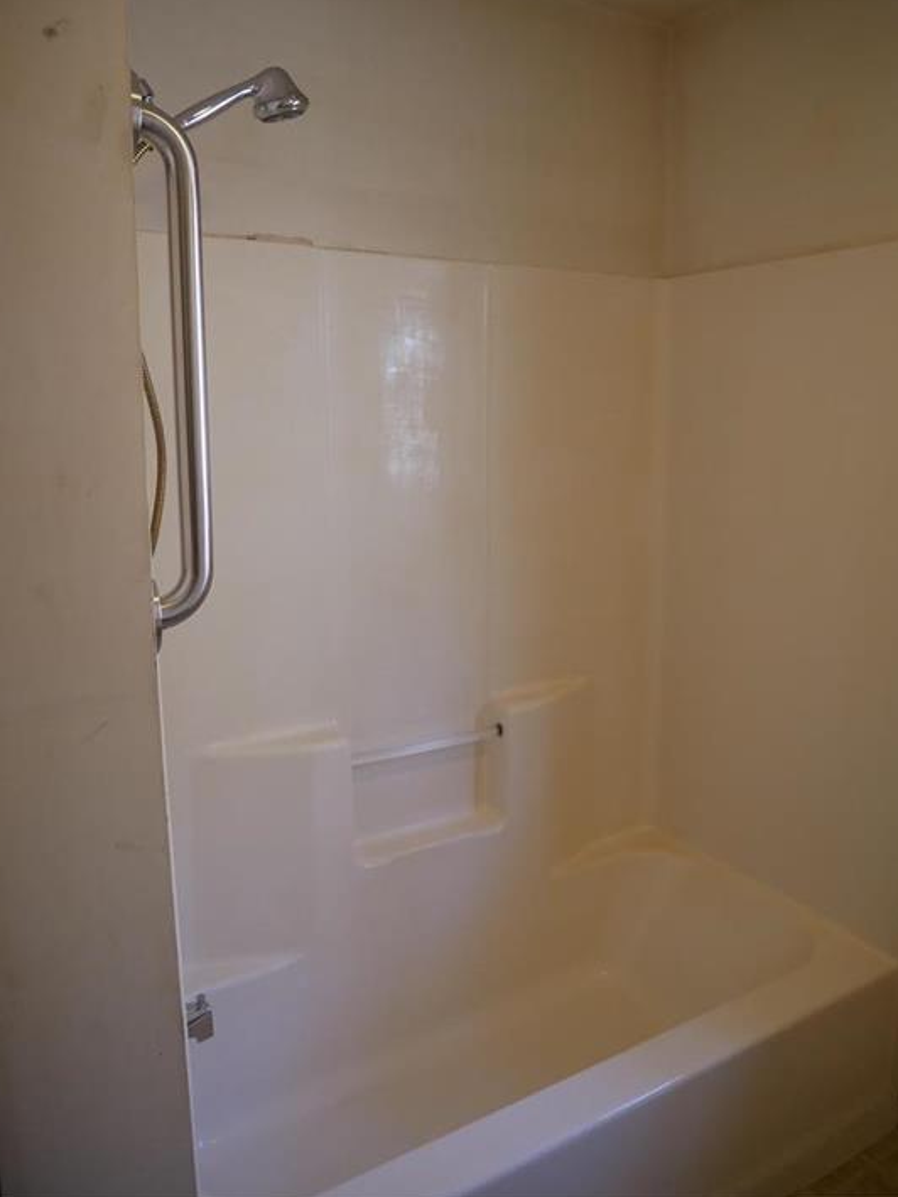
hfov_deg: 53.1
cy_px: 555
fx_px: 899
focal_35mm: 26
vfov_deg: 67.2
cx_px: 459
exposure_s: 1/60
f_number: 3.5
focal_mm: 12
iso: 1000
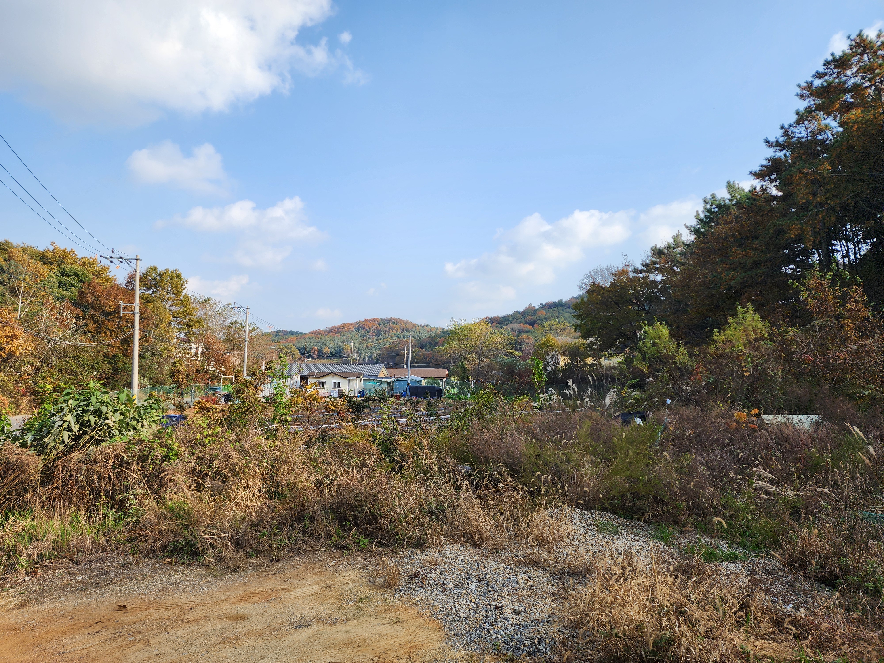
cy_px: 332
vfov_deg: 58.9
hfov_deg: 73.9
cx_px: 442
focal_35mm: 23
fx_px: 587
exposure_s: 1/622
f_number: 1.8
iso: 12
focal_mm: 6.4
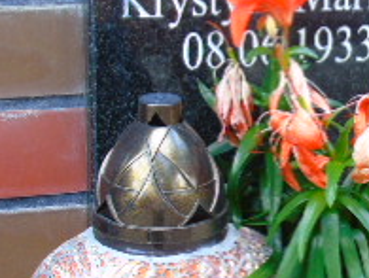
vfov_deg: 11.4
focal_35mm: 131
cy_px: 168
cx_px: 390
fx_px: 1399
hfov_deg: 14.7
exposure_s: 1/30
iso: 80
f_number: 3.9
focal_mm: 7.1
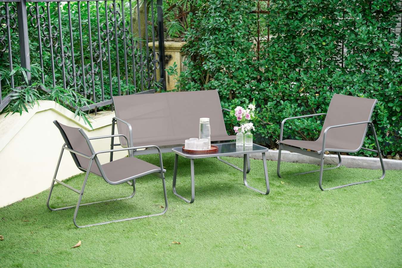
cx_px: 201
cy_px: 134
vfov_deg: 20.4
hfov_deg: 30.2
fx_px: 745
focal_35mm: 67
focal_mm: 66.7
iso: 100
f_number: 4
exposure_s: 1/50
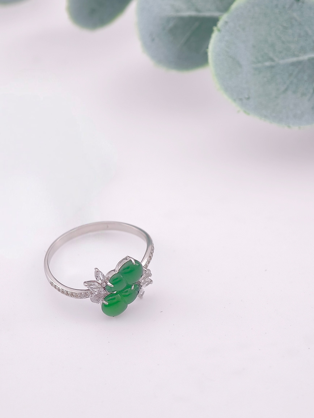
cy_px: 209
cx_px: 157
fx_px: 1689
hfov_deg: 10.6
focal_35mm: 140
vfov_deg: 14.1
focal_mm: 22.48
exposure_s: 1/200
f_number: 2.67
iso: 125
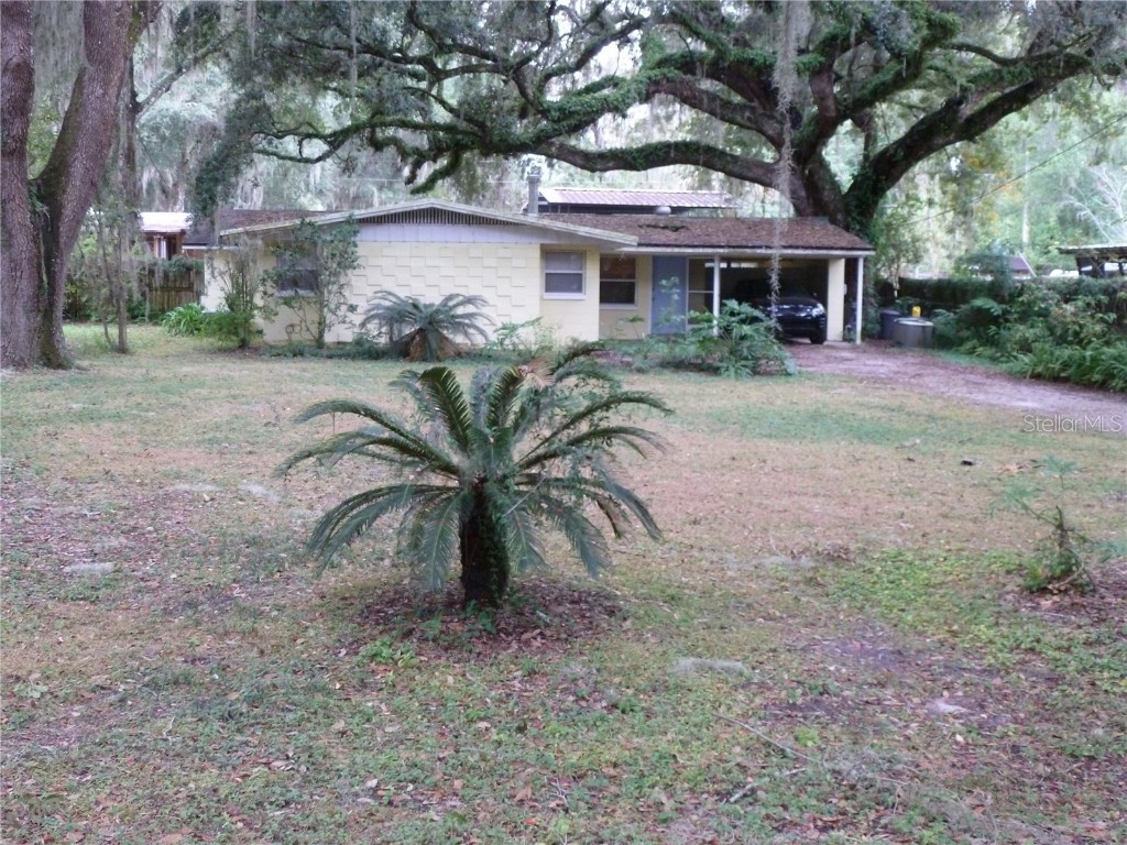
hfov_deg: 45.8
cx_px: 564
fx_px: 1335
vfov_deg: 35.1
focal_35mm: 41
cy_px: 422
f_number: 3.9
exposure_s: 1/50
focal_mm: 7.4
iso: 400
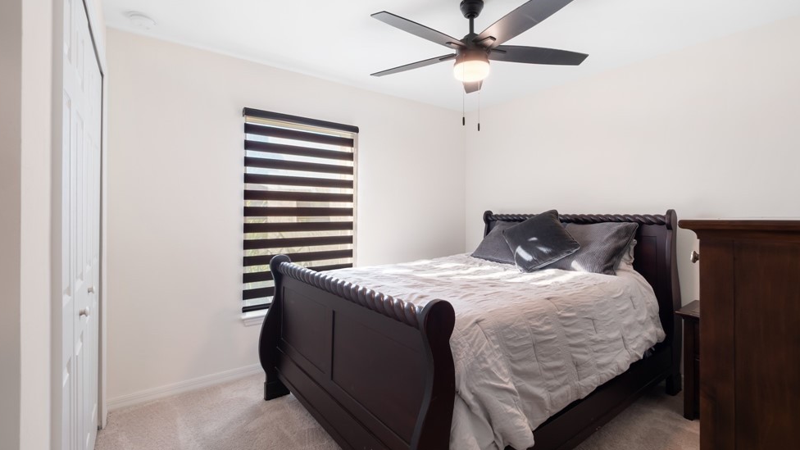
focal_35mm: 16
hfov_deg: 99.4
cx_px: 407
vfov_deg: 67.1
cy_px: 216
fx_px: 339
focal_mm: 7
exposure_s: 1/8
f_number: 7.1
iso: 200
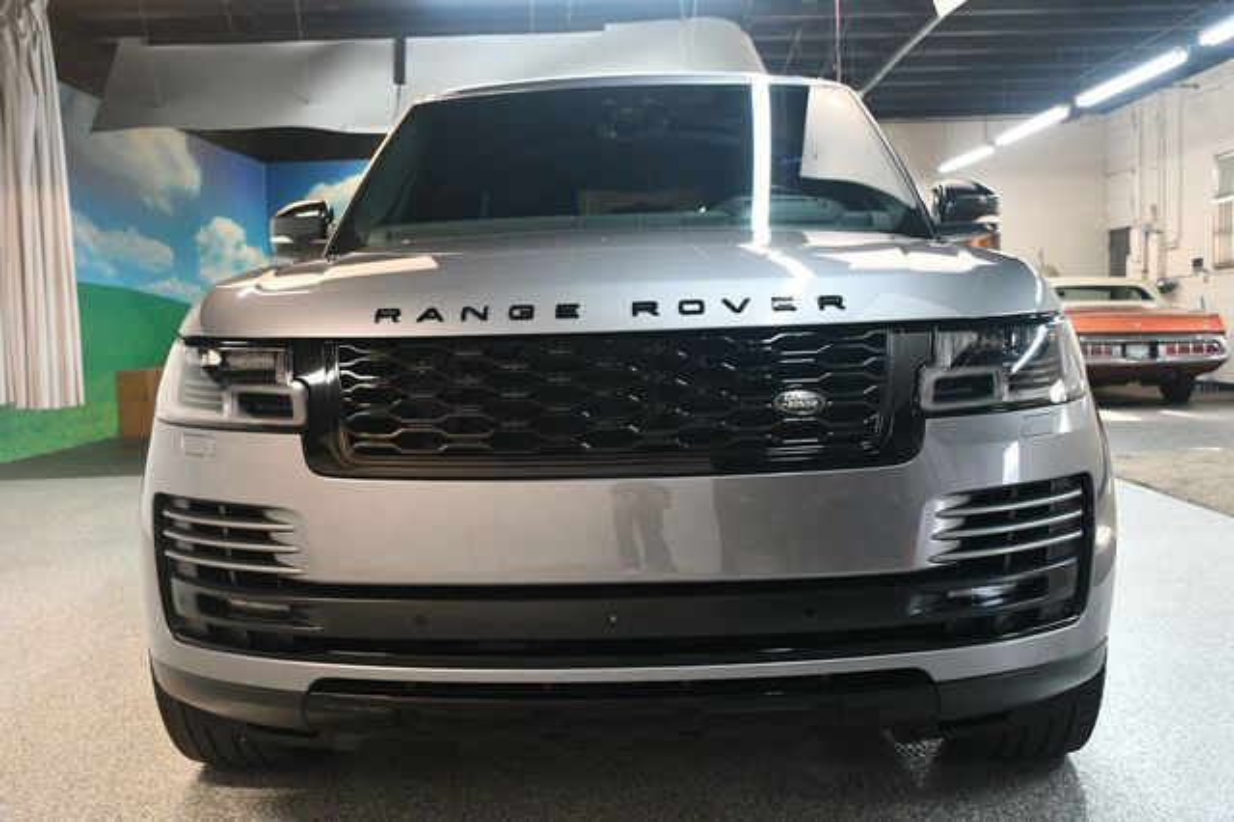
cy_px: 411
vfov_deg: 34.2
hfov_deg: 49.6
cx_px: 617
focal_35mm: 39
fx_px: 1336
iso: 3200
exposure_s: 1/125
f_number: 3.8
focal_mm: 26
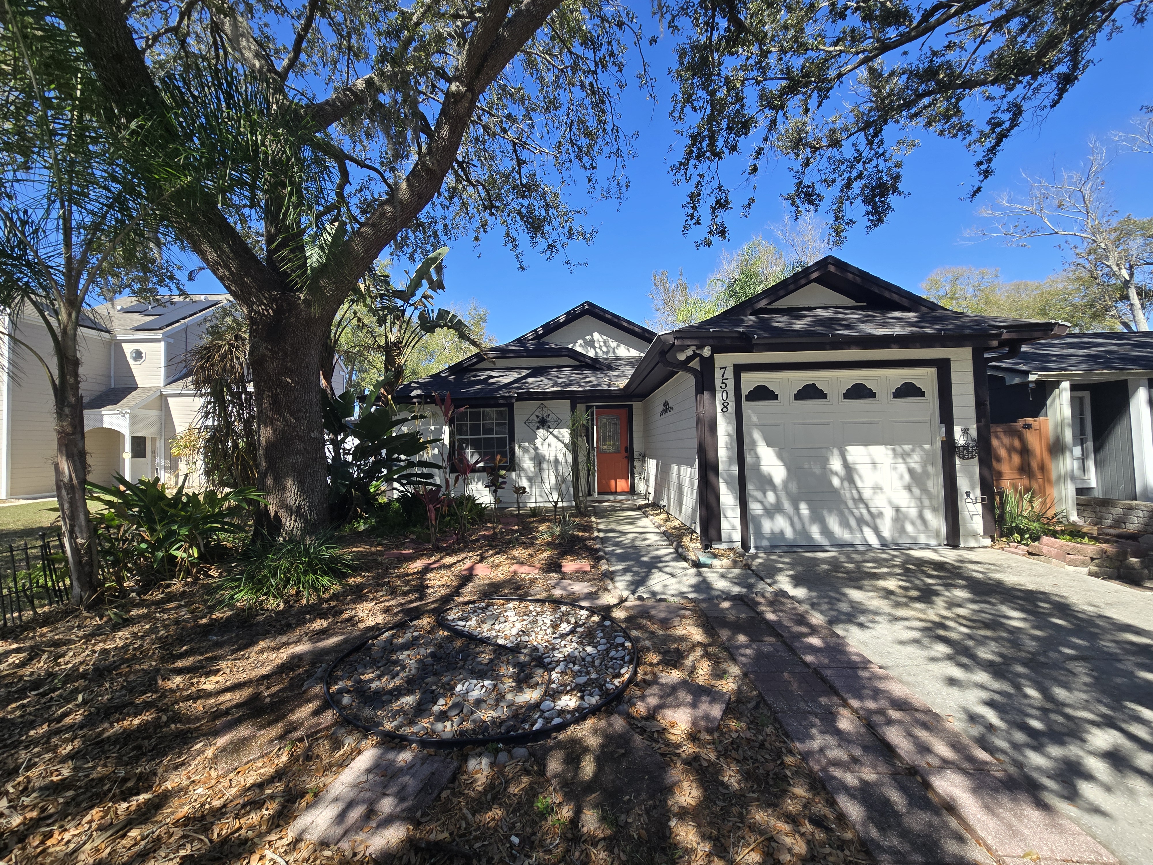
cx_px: 576
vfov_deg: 89.9
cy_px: 432
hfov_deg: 106.2
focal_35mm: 13
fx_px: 433
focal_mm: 2.2
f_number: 2.2
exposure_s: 1/843
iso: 50
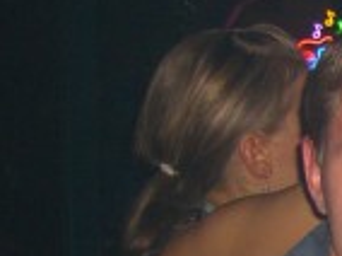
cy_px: 413
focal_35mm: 161
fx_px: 1588
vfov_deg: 8.9
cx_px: 698
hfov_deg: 11.1
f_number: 2.8
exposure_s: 1/60
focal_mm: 7.9
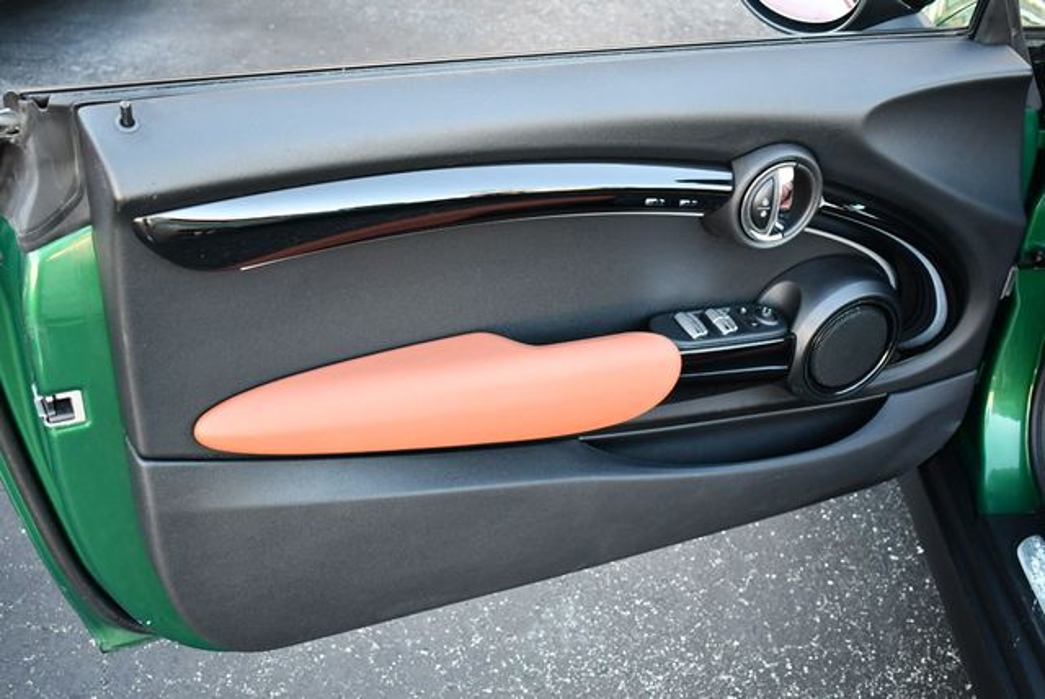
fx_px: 1278
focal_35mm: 44
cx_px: 522
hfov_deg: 44.5
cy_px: 350
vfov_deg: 30.6
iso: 800
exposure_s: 1/160
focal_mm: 22
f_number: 3.8
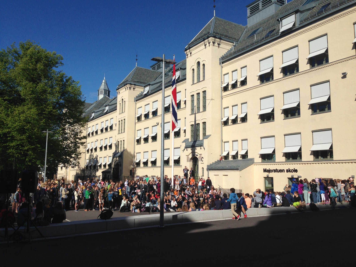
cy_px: 134
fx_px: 339
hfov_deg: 55.4
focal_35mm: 33
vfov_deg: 42.9
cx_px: 178
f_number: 2.4
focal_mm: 4.12
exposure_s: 1/3390
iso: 50
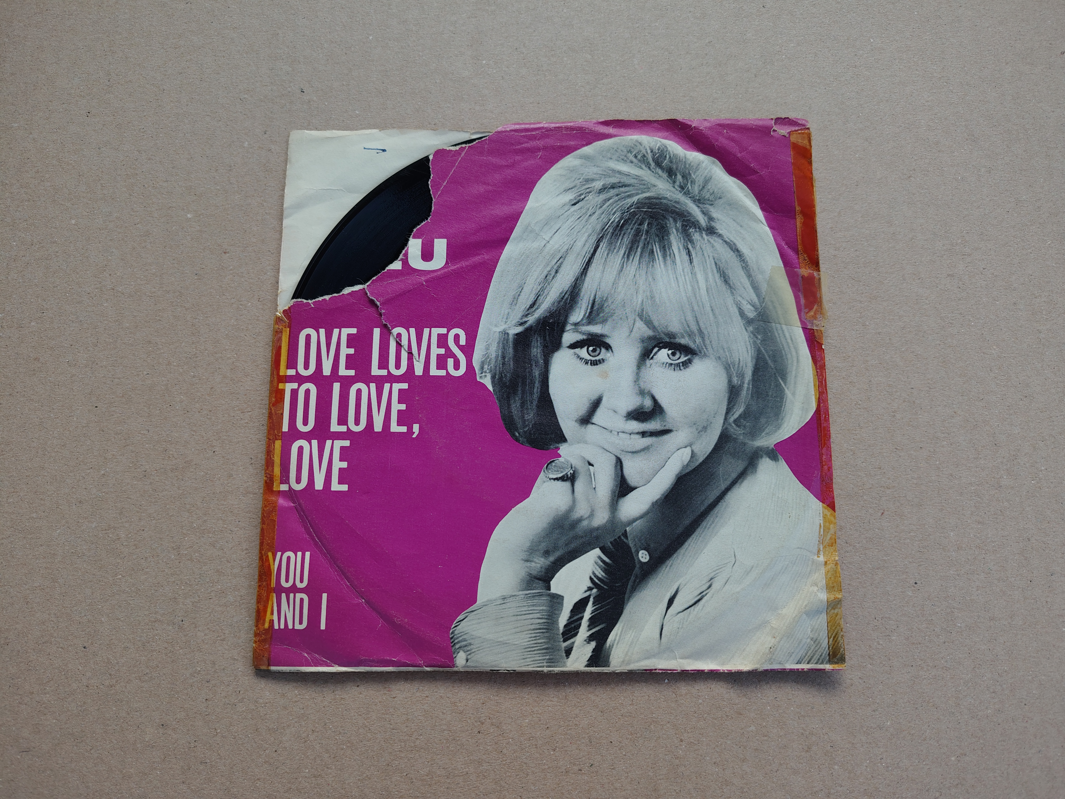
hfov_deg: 71.6
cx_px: 532
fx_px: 738
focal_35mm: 24
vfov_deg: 56.8
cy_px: 400
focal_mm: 5.56
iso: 127
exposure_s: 1/100
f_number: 1.8
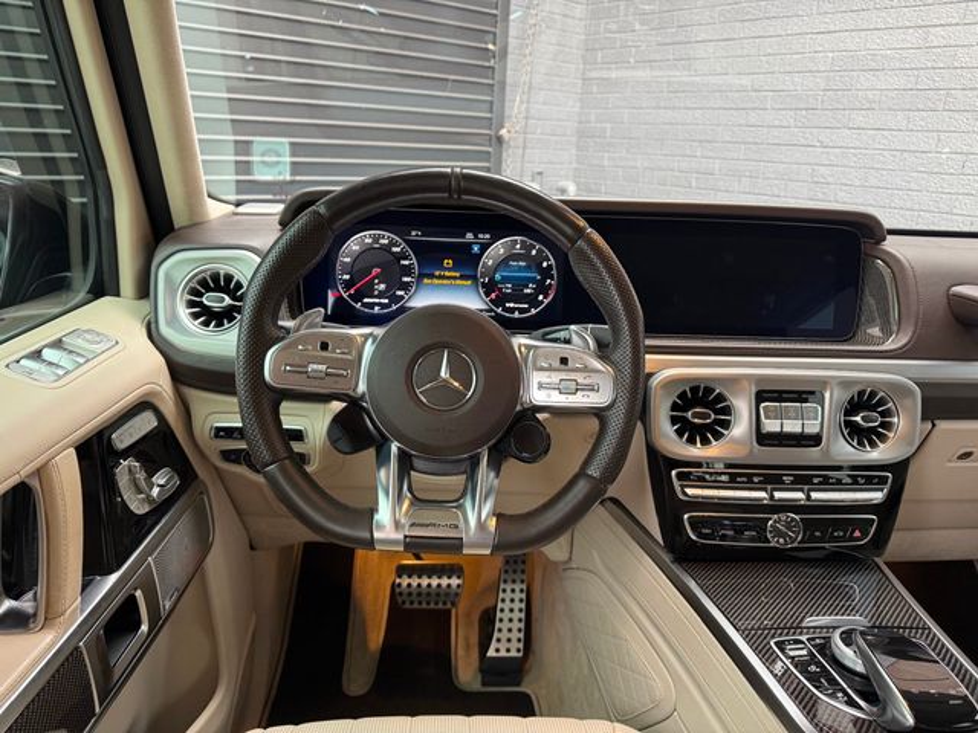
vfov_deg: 56.8
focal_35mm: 24
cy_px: 366
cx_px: 489
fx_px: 678
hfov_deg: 71.6
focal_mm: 6.76
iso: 200
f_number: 1.78
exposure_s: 1/97
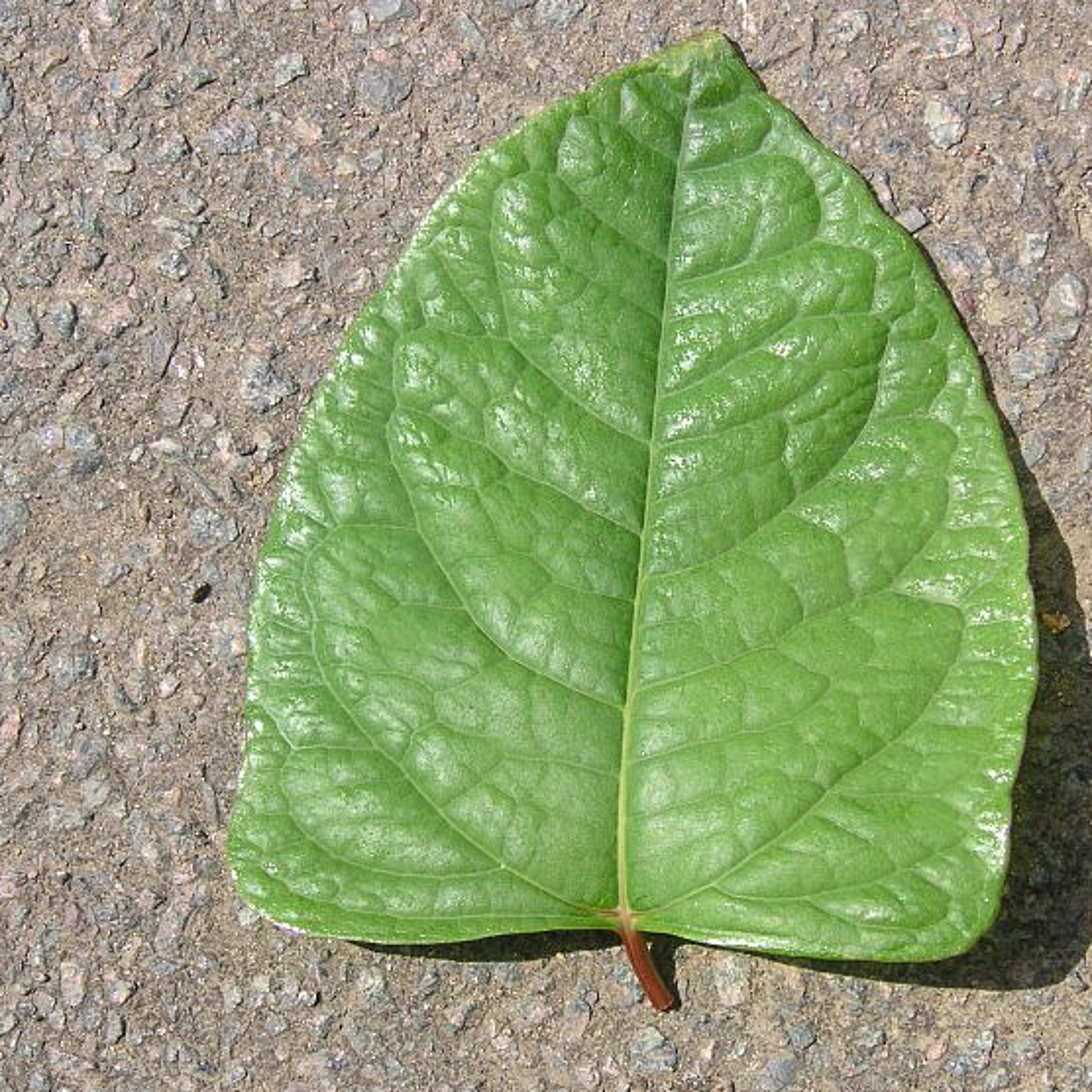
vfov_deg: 16.6
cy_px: 551
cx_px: 683
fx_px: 3747
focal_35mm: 105
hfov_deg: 16.6
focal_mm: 14.6
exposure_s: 1/350
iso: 50
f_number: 4.7
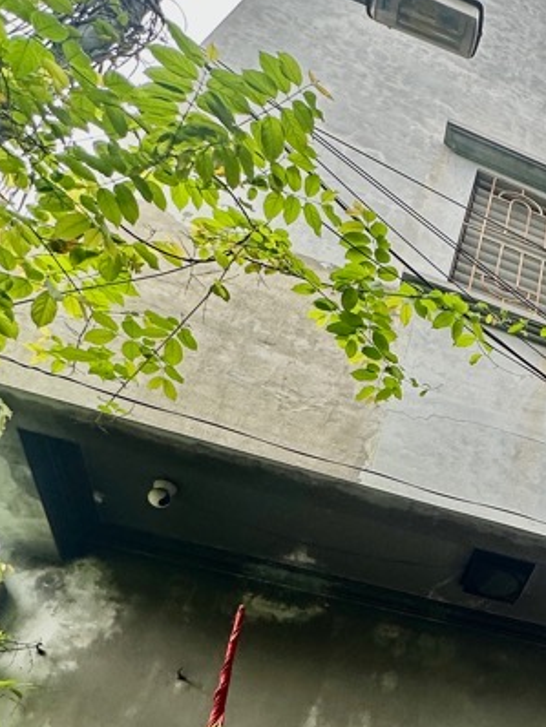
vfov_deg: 47.6
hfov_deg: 33.2
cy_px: 614
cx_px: 637
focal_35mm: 36
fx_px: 756
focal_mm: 2.22
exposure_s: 1/99
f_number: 2.2
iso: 40
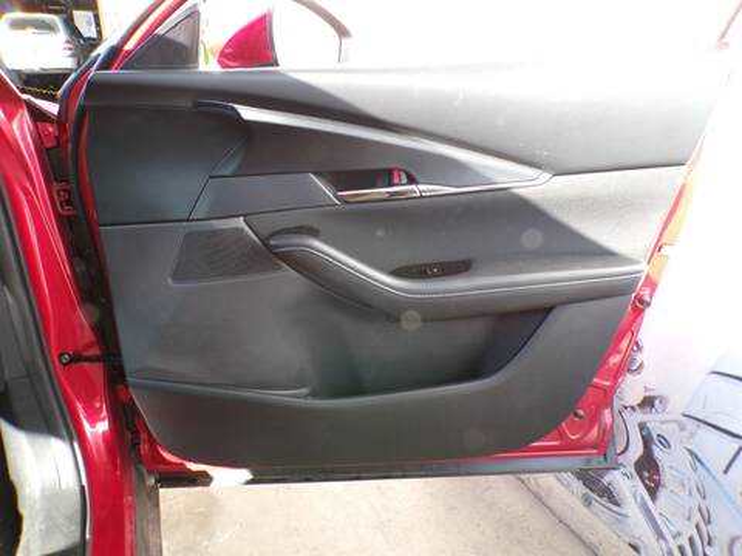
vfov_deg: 56.8
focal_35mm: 24
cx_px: 371
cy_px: 278
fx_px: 514
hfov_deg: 71.6
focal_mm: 4.3
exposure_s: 1/34
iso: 100
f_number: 4.4
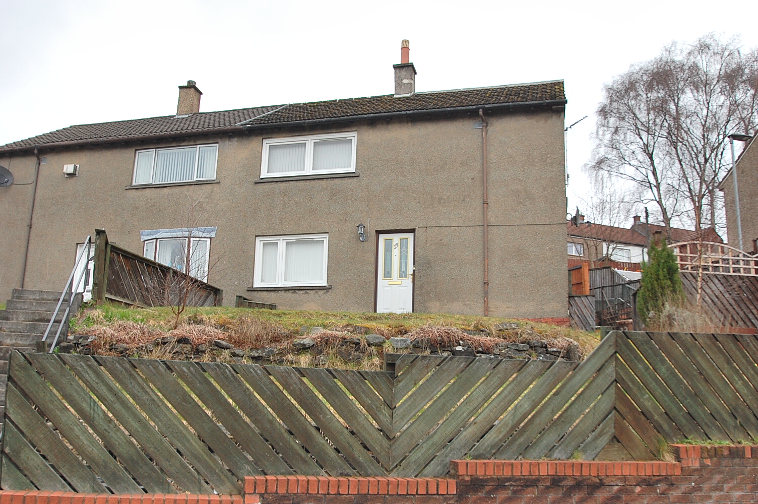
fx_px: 694
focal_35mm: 33
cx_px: 379
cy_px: 252
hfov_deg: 57.3
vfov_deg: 39.9
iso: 360
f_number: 5.6
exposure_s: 1/125
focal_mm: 22
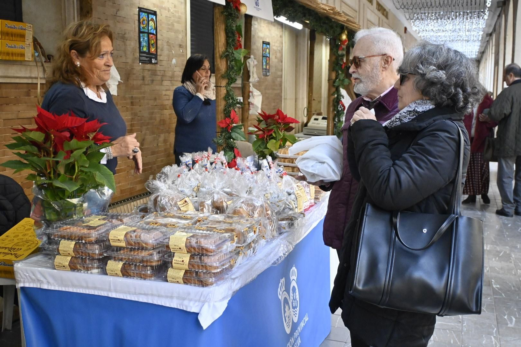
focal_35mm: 41
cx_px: 260
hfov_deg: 47.1
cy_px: 174
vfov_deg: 32.4
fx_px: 597
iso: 2000
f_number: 4.5
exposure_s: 1/250
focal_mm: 27.5
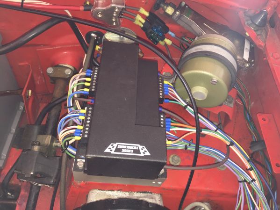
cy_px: 105
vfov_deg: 48.2
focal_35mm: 29
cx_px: 140
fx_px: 235
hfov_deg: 61.7
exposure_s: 1/33
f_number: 2.2
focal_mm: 4.15
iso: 50
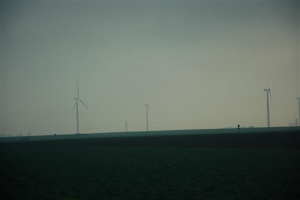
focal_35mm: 158
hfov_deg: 13.0
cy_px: 100
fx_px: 1312
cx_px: 150
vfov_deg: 8.7
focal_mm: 105
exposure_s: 1/640
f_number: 6.3
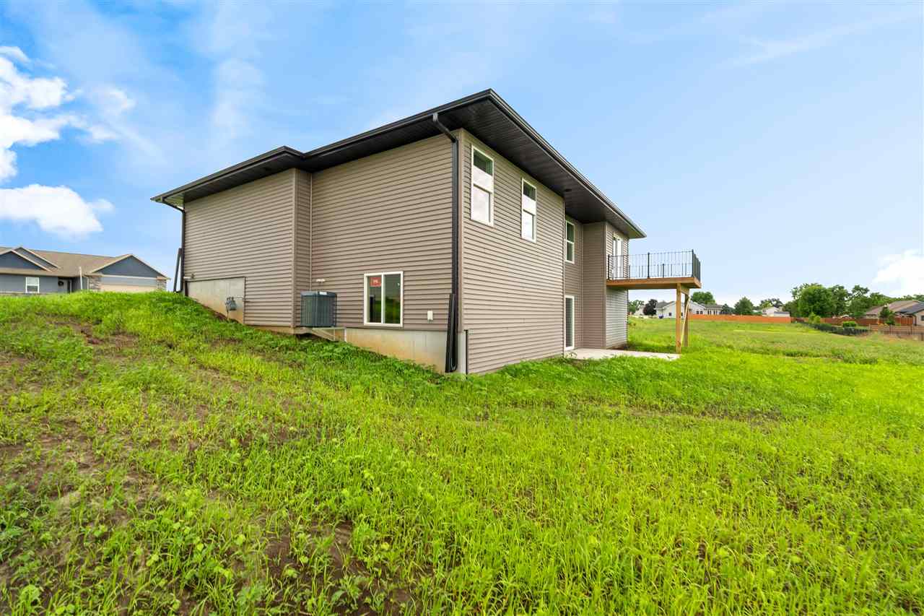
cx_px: 462
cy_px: 308
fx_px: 423
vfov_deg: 72.0
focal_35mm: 16
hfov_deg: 95.0
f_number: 9
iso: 250
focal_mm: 16.5
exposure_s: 1/40
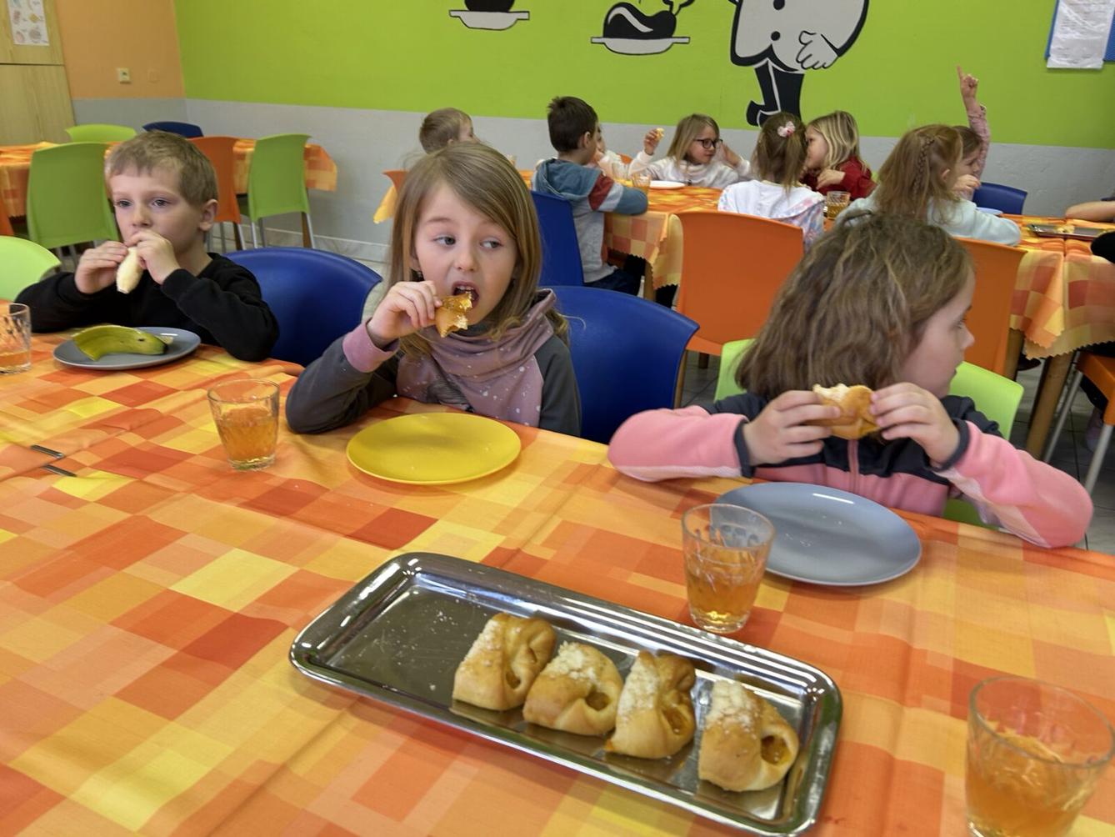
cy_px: 418
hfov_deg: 67.3
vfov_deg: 53.1
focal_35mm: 26
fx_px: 838
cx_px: 558
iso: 64
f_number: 1.5
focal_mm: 5.7
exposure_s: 1/50
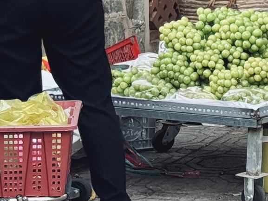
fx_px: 1649
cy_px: -67
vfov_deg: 6.9
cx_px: 468
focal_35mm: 213
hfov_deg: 8.9
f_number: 1.78
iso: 100
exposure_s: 1/364
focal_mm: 6.76
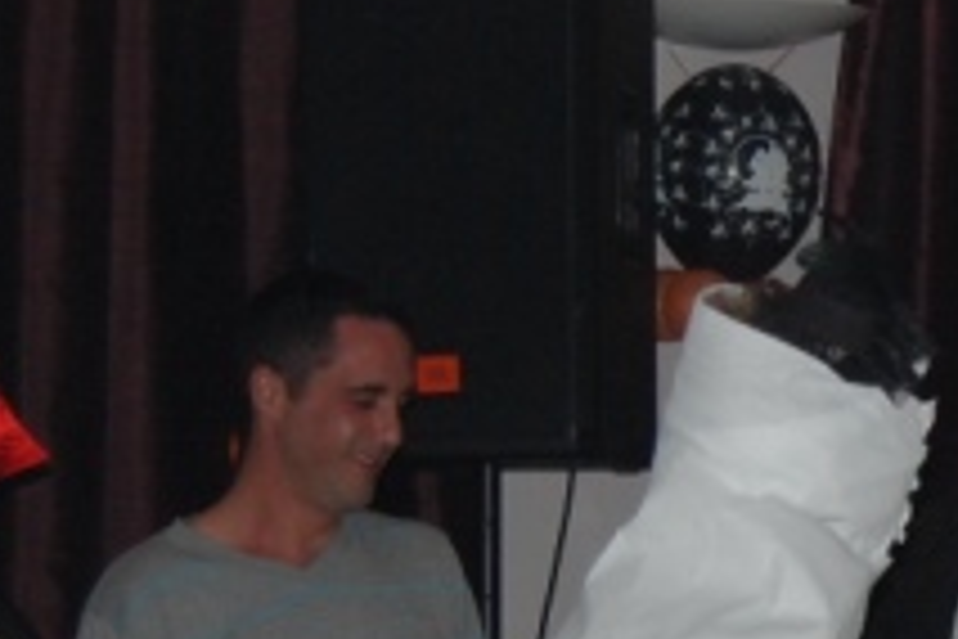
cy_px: 578
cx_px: 1192
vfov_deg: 8.3
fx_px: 4401
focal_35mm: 165
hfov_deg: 12.1
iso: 400
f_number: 3.8
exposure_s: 1/60
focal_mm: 23
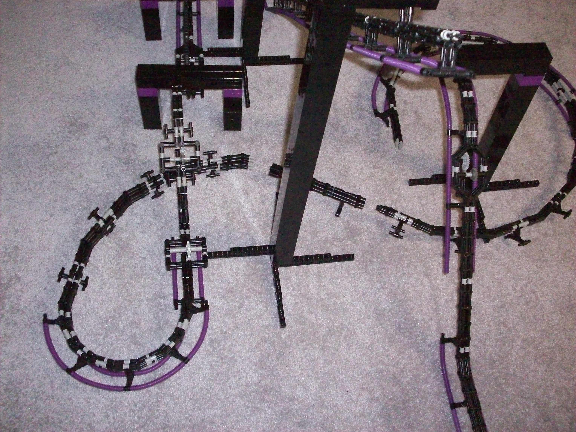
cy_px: 216
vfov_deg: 38.7
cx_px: 288
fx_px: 616
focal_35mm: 37
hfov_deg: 50.1
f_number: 2.8
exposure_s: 1/128
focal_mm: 6.2
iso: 800
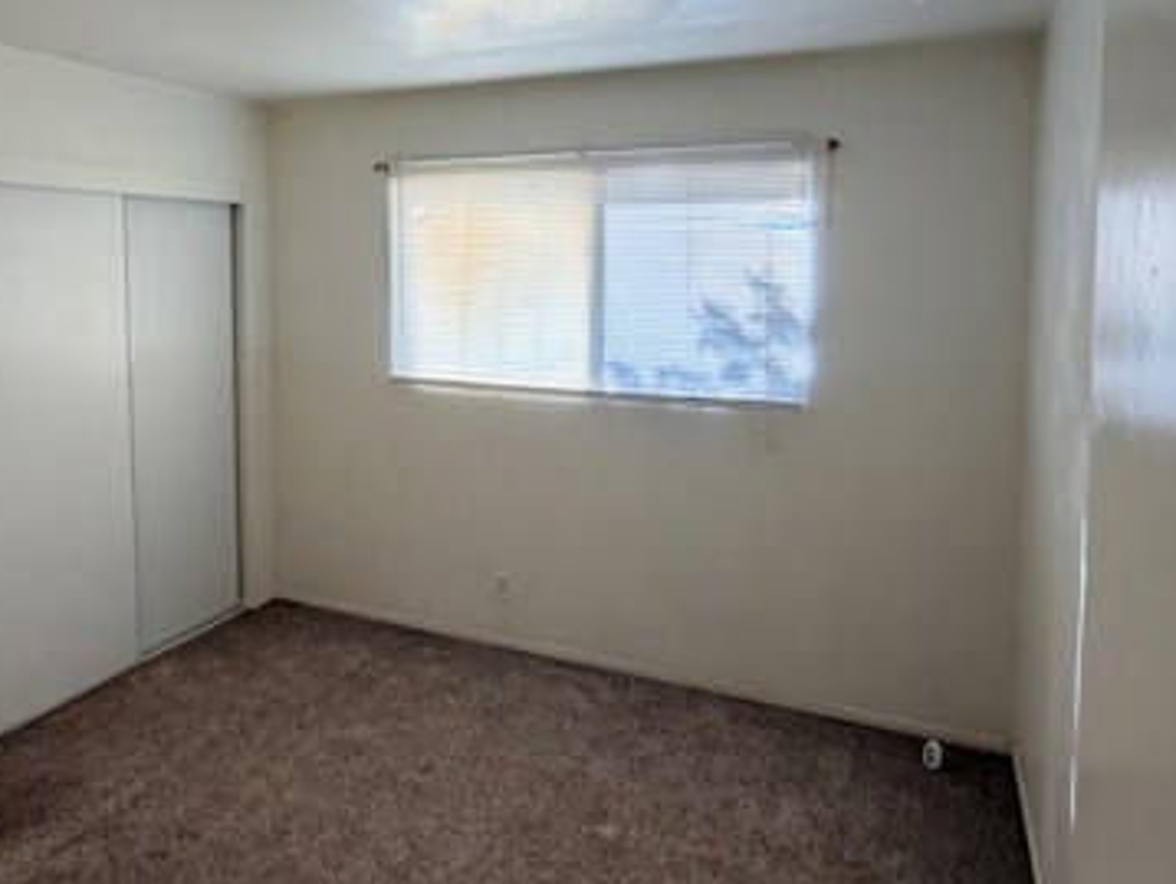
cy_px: 309
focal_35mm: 25
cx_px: 555
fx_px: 850
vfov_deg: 54.0
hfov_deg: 69.3
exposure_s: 1/121
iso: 160
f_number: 2.2
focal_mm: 2.22
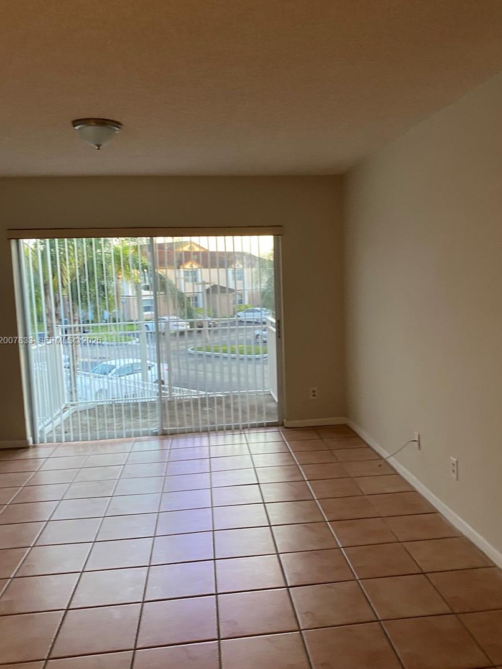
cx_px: 266
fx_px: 561
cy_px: 341
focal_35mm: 29
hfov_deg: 48.2
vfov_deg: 61.7
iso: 160
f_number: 1.8
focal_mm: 4.25
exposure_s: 1/60
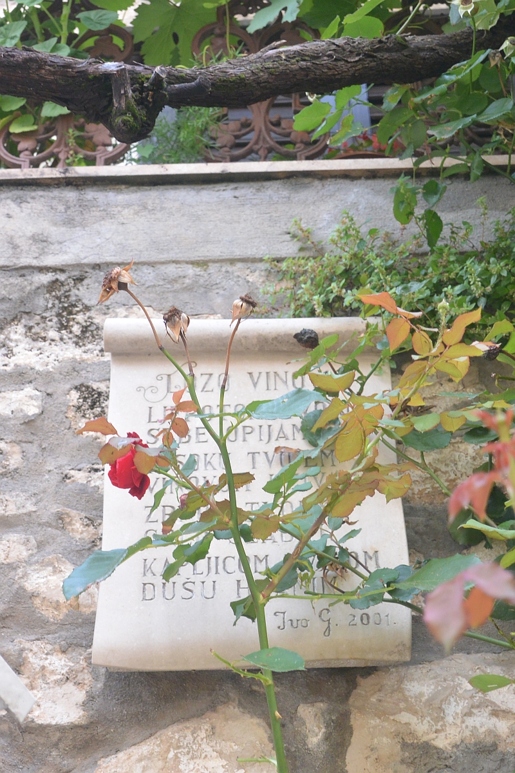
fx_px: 1738
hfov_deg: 16.9
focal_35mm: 81
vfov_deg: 25.1
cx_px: 258
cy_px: 386
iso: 400
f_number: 5.6
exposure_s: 1/80
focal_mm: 30
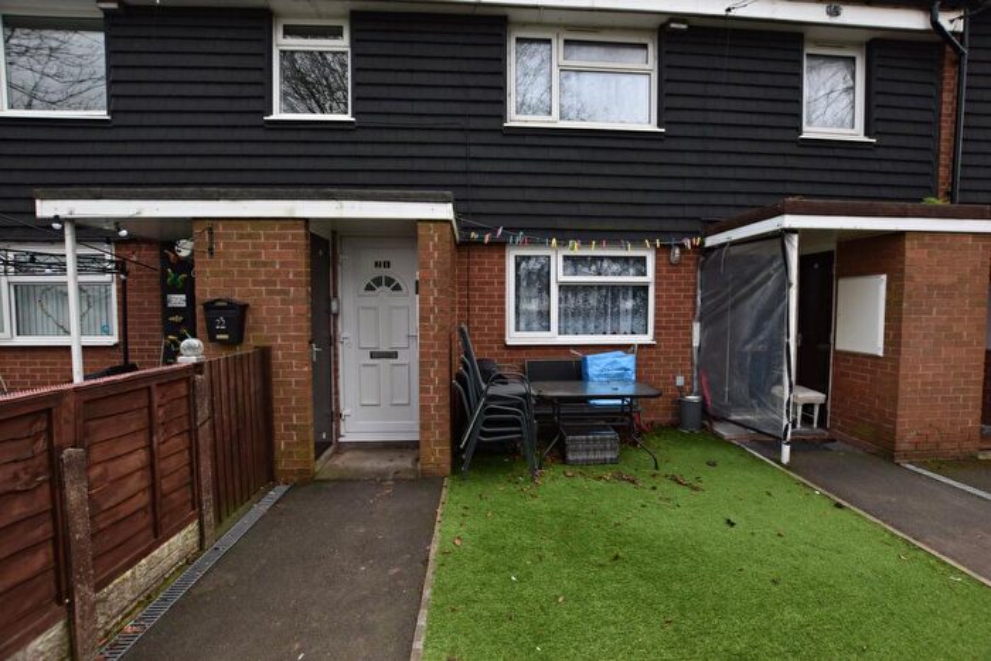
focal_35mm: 15
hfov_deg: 100.4
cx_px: 496
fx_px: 413
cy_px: 330
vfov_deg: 77.4
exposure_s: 1/200
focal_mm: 10
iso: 160
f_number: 5
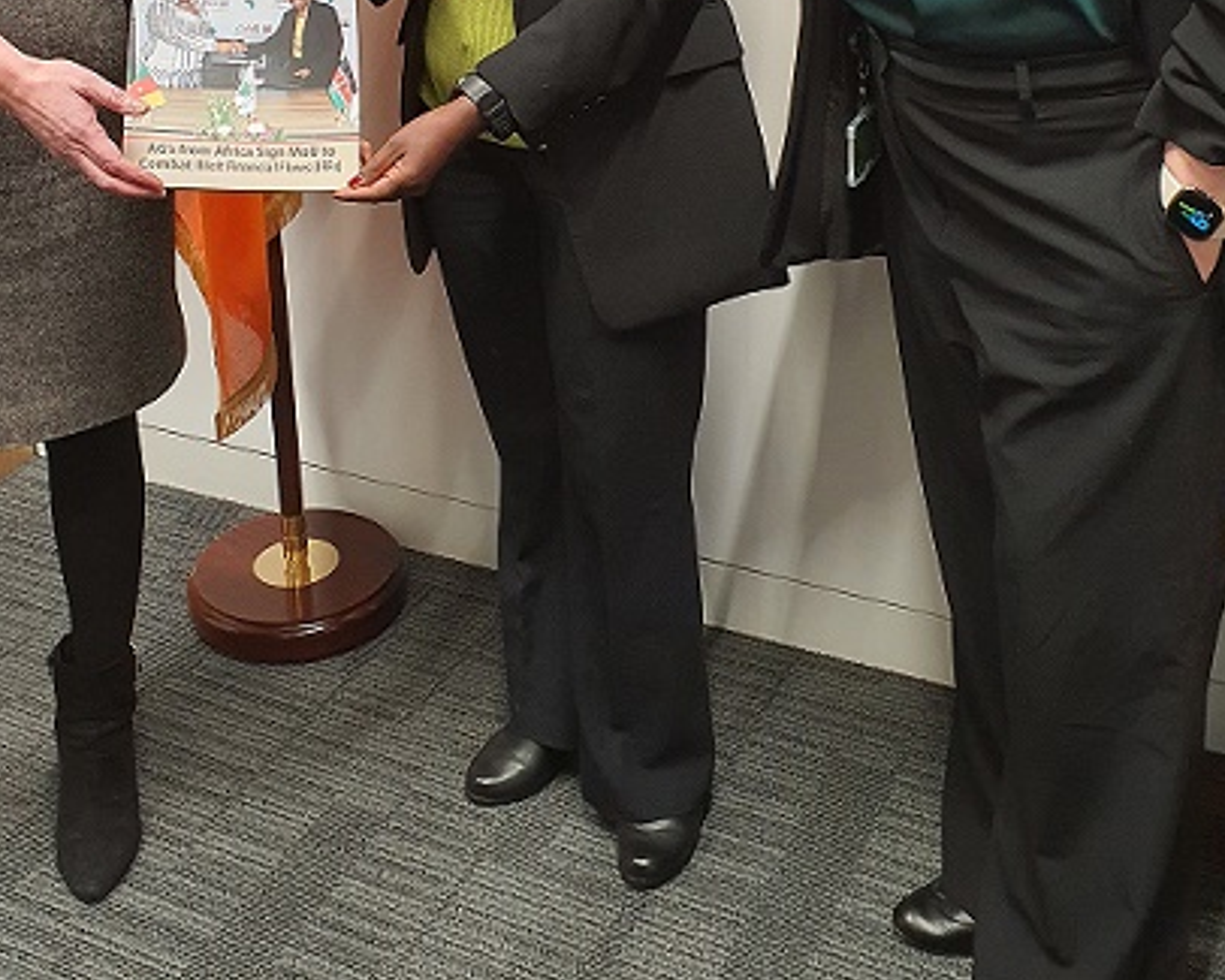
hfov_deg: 37.3
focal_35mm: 50
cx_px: 609
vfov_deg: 28.4
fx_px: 1813
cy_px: 3
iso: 400
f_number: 2.4
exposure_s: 1/50
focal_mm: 4.3
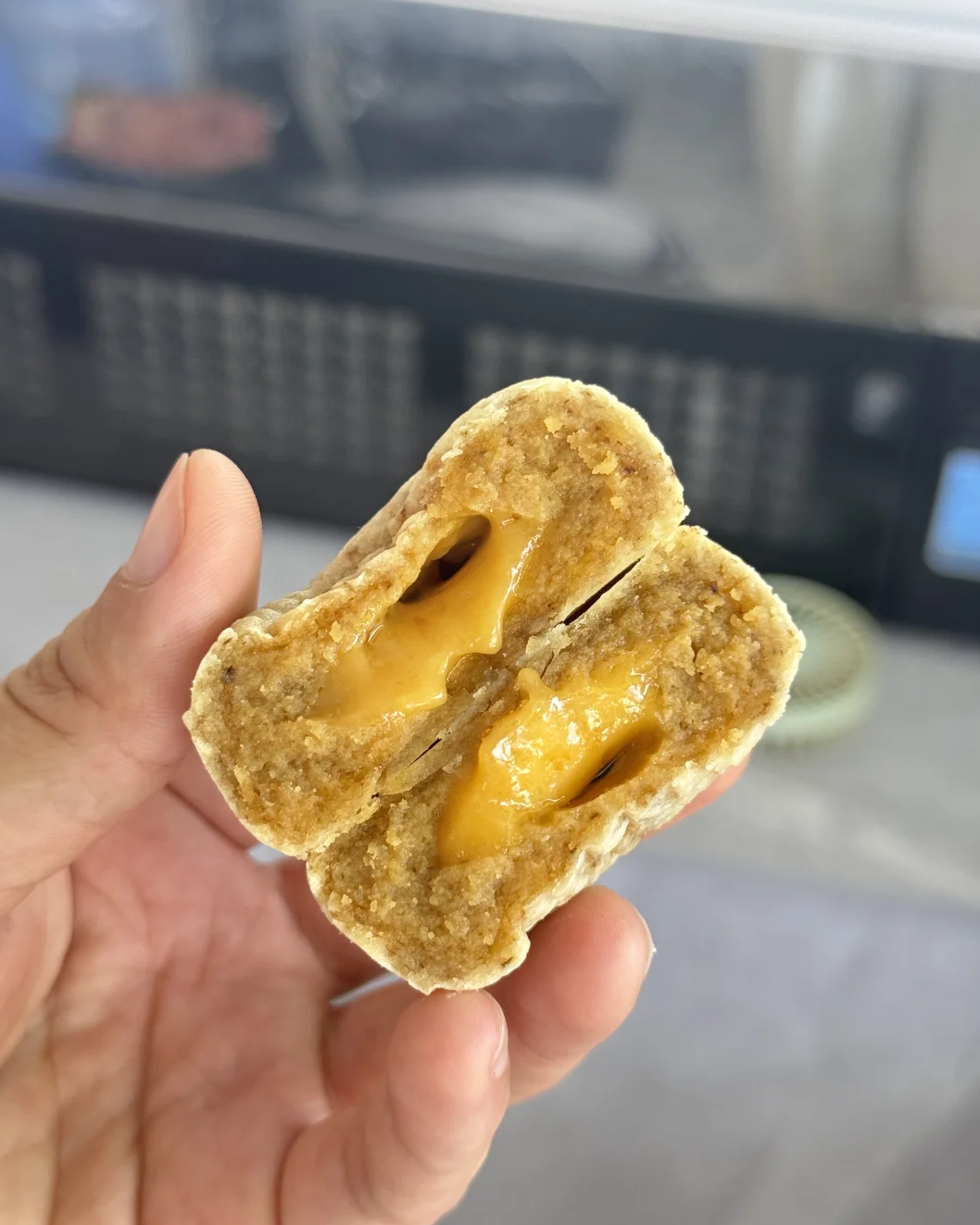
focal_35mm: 51
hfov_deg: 29.7
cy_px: 634
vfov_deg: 36.7
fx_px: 1849
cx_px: 496
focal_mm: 6.76
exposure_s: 1/121
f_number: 1.78
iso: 64
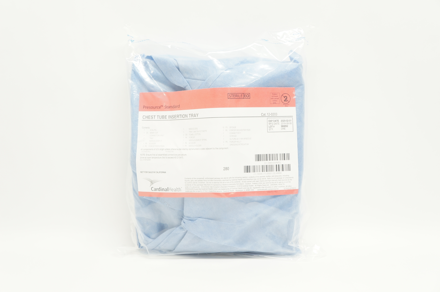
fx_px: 531
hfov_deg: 45.0
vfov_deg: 30.8
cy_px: 146
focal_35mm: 44
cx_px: 220
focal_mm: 29
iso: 400
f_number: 6.3
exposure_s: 1/30
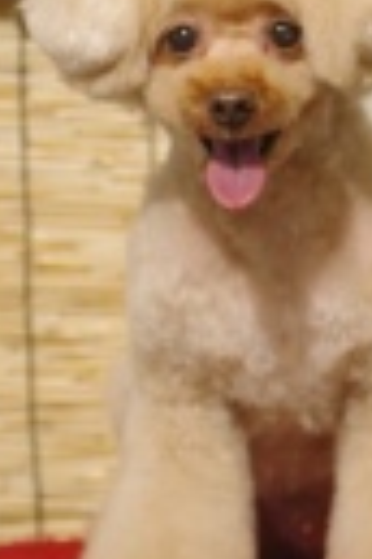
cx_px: 242
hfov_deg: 5.4
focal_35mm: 254
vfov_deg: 8.1
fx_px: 3937
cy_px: 147
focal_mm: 55
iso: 320
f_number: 2.8
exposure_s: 1/100
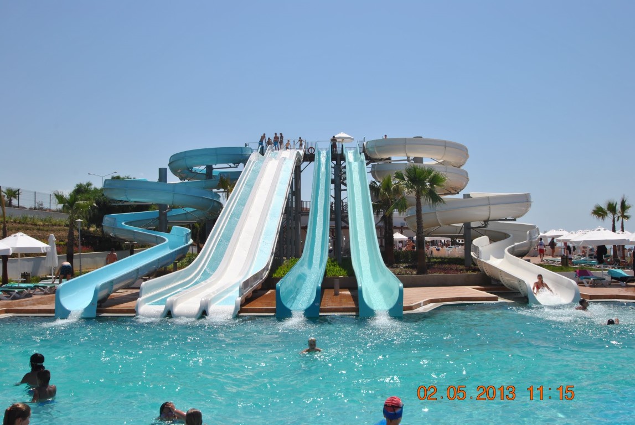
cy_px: 212
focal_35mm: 36
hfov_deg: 53.1
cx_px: 318
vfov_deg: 37.0
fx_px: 636
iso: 100
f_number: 9
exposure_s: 1/320
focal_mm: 24
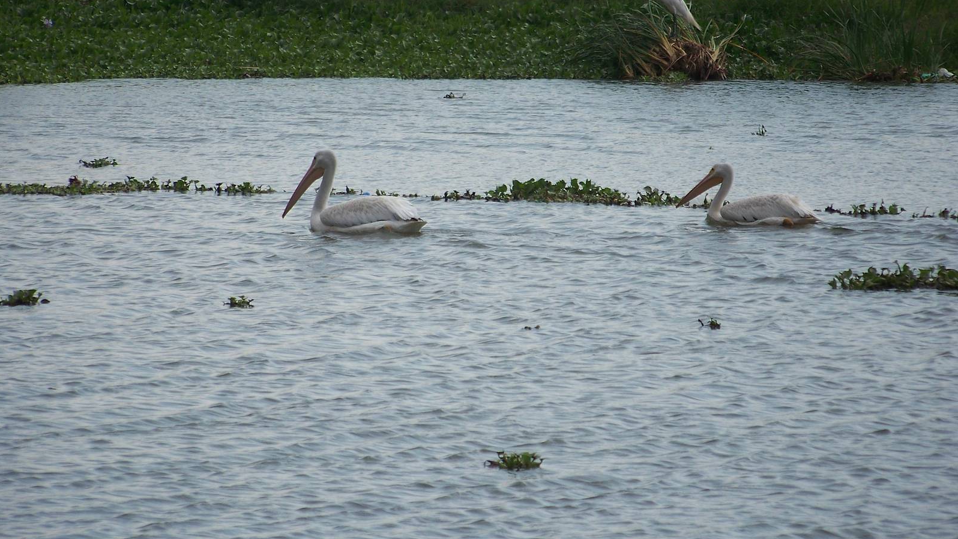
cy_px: 196
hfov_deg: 6.3
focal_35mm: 343
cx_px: 478
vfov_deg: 3.5
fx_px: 8714
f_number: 4
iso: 64
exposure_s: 1/320
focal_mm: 52.2
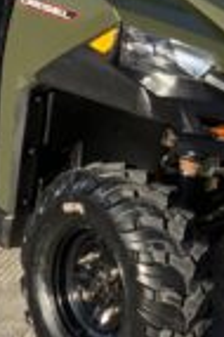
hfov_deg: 10.0
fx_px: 1263
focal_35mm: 135
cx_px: 231
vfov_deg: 14.8
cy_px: -38
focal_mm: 3
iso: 16
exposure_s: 1/1534
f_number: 1.8
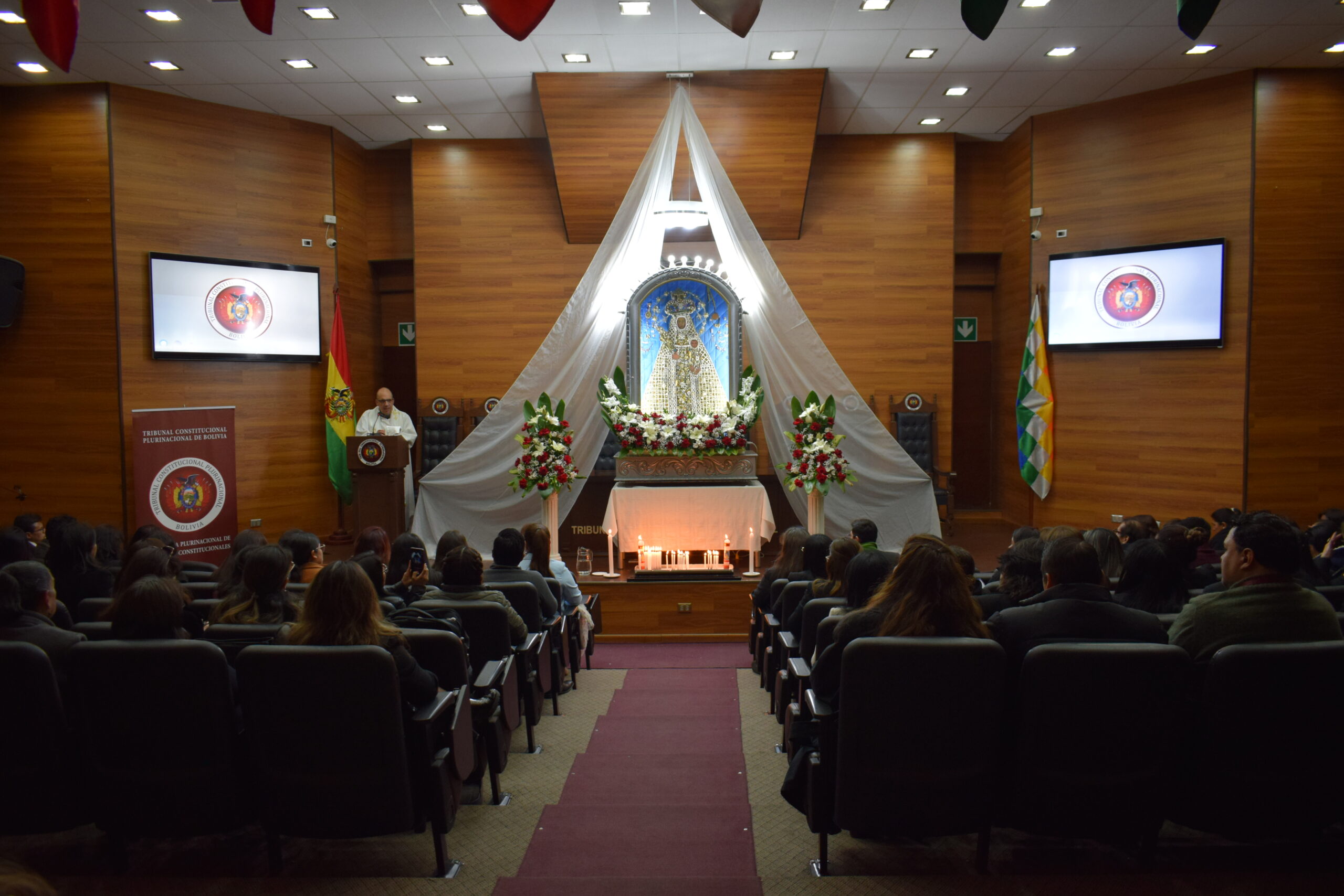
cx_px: 672
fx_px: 1008
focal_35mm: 27
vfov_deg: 48.0
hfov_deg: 67.4
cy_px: 448
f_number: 4
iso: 720
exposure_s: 1/60
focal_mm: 18
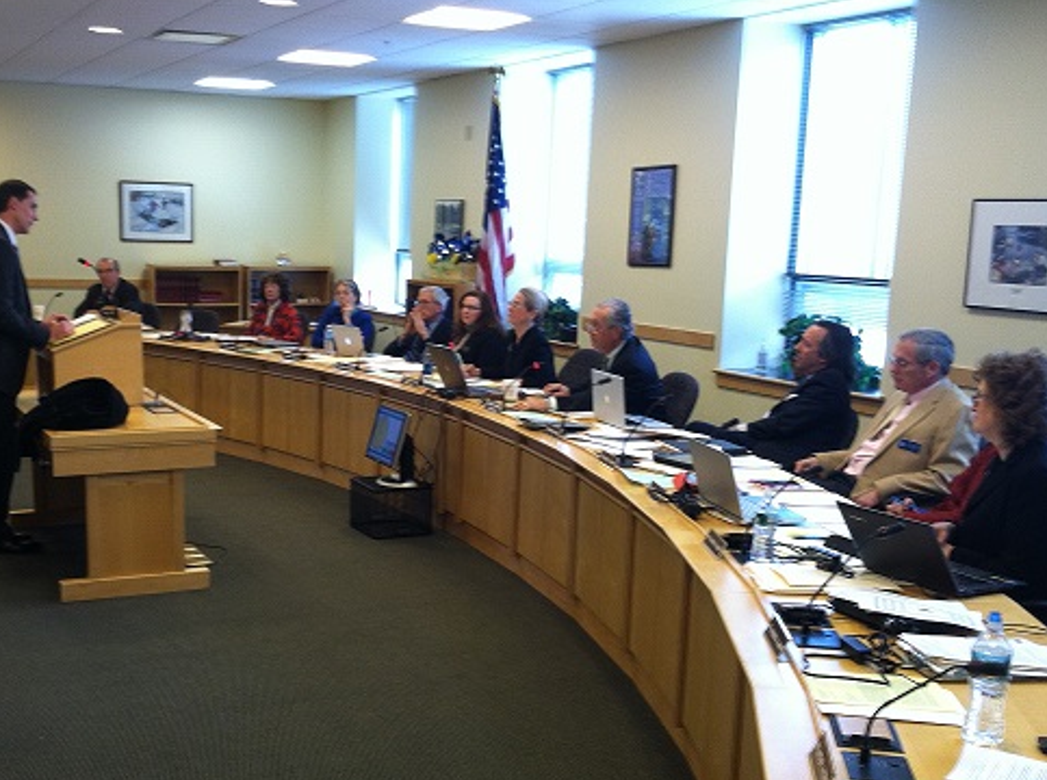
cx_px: 410
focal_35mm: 47
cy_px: 466
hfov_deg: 40.3
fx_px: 1418
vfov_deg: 30.7
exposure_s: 1/15
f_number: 2.8
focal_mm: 3.85
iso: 80
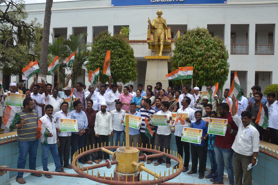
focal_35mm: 27
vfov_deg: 47.9
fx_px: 208
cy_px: 92
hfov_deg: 67.4
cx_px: 139
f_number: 6.3
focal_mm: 18
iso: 100
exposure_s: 1/160
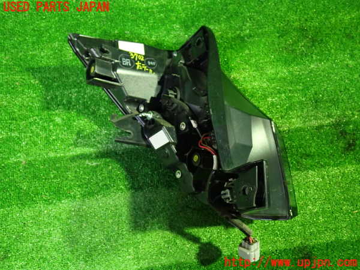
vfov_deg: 44.2
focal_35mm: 32
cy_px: 135
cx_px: 180
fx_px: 333
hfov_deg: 56.8
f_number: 2.4
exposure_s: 1/20
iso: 800
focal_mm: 5.79
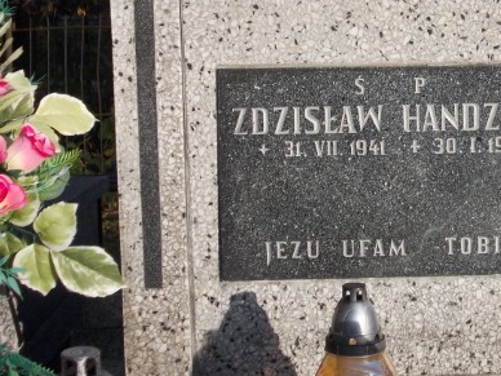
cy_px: 111
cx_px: 400
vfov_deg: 14.9
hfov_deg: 19.6
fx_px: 1433
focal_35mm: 99
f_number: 8
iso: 80
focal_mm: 8.5
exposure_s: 1/125
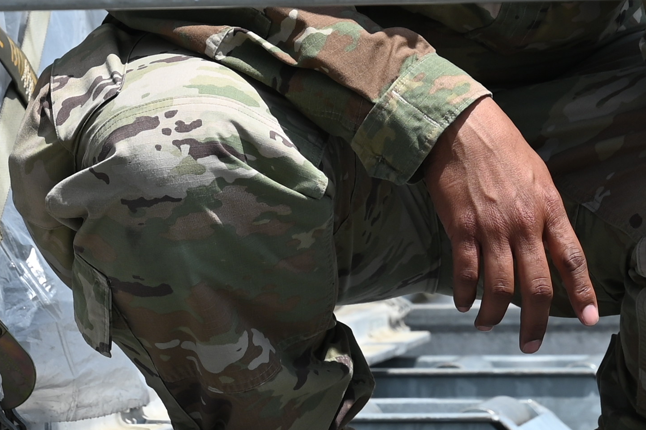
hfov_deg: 7.0
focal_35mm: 294
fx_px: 5272
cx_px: 67
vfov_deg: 4.6
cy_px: -233
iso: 100
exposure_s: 1/400
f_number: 7.1
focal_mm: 70
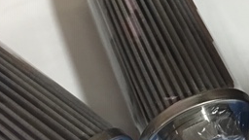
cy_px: 53
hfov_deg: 26.6
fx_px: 522
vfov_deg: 15.3
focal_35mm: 79
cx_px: 172
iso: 80
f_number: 2.2
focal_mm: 4.15
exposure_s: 1/10
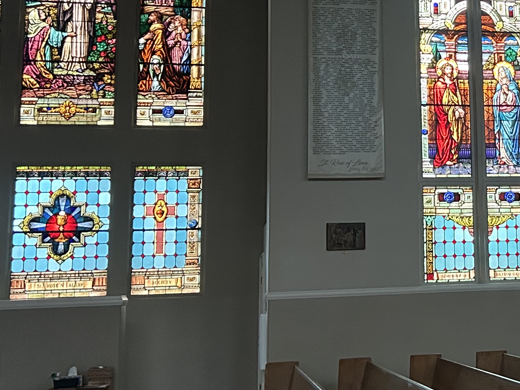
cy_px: 106
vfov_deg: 22.4
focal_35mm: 65
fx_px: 976
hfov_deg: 28.5
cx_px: 483
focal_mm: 5.7
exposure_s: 1/60
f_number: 1.5
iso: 500
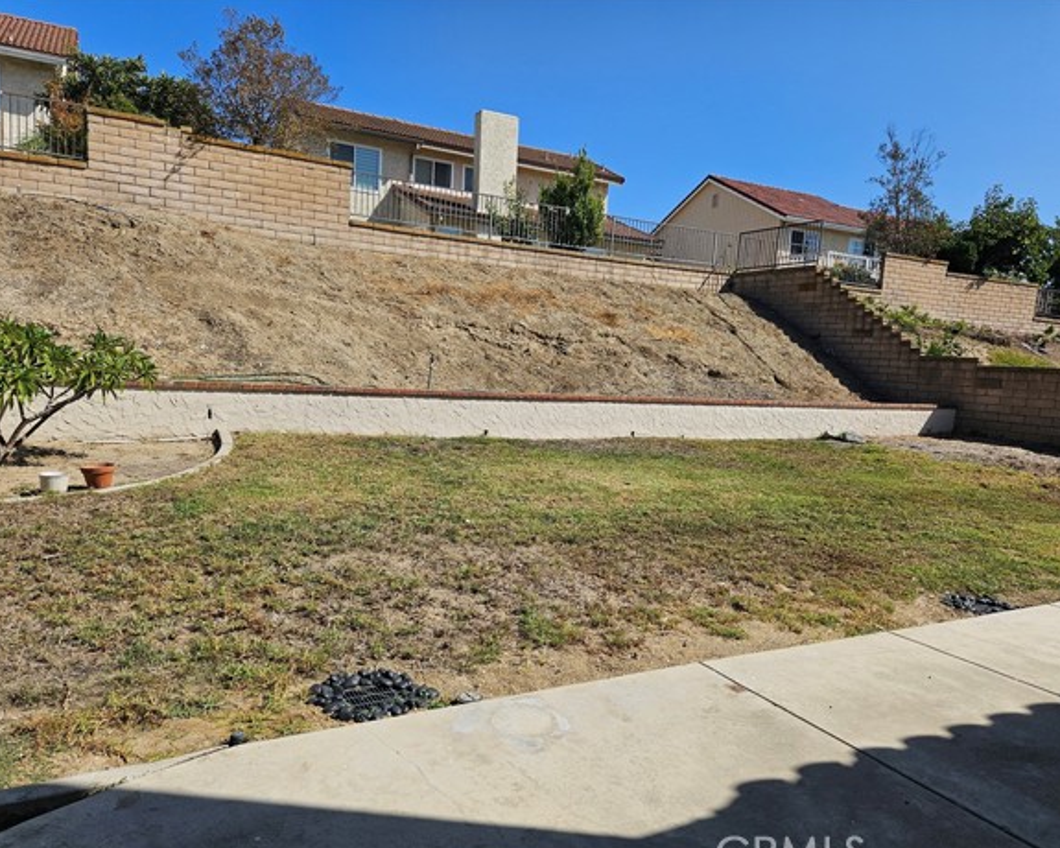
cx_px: 538
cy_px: 437
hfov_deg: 68.1
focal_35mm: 25
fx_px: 784
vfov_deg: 56.8
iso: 25
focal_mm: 5.4
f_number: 1.8
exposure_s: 1/2671
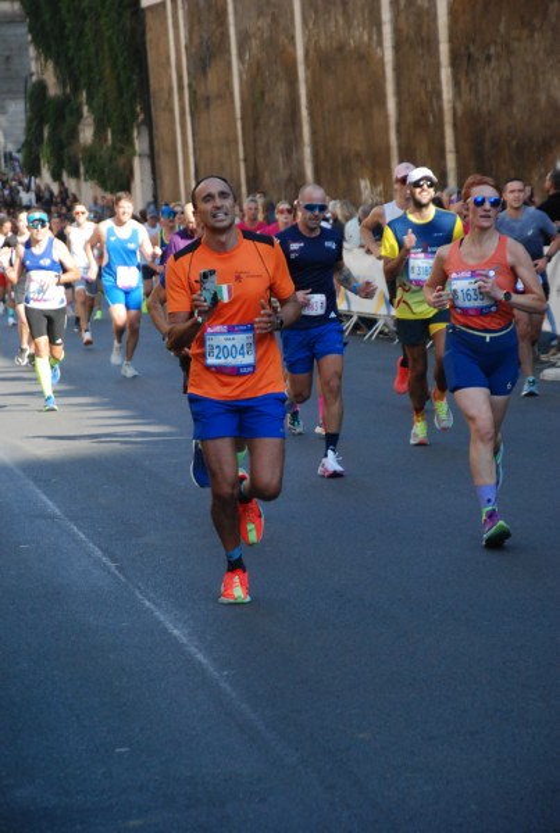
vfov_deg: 14.4
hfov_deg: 9.7
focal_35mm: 142
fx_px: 3308
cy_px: 416
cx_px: 280
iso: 1000
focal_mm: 95
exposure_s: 1/800
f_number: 5.6
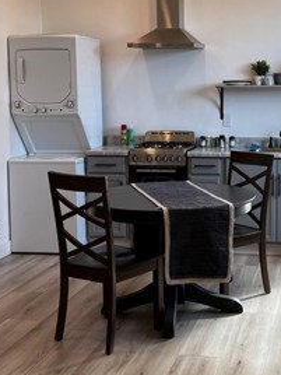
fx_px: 671
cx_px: 226
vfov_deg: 31.1
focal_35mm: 62
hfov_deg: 23.3
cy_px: 141
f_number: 1.5
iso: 40
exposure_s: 1/167
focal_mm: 5.7
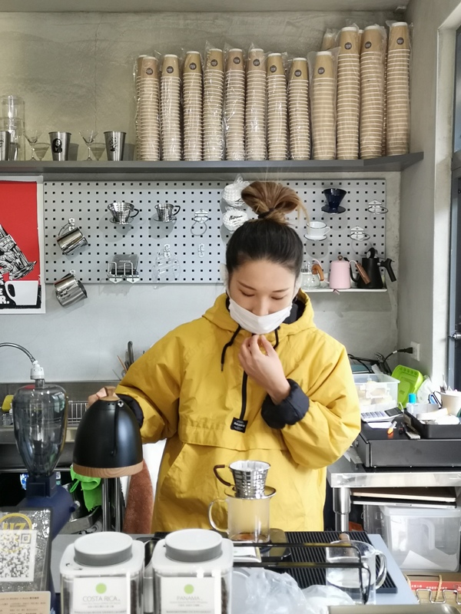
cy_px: 307
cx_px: 230
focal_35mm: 43
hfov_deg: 33.6
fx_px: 764
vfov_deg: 43.9
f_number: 1.8
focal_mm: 3.95
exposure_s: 1/50
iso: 64
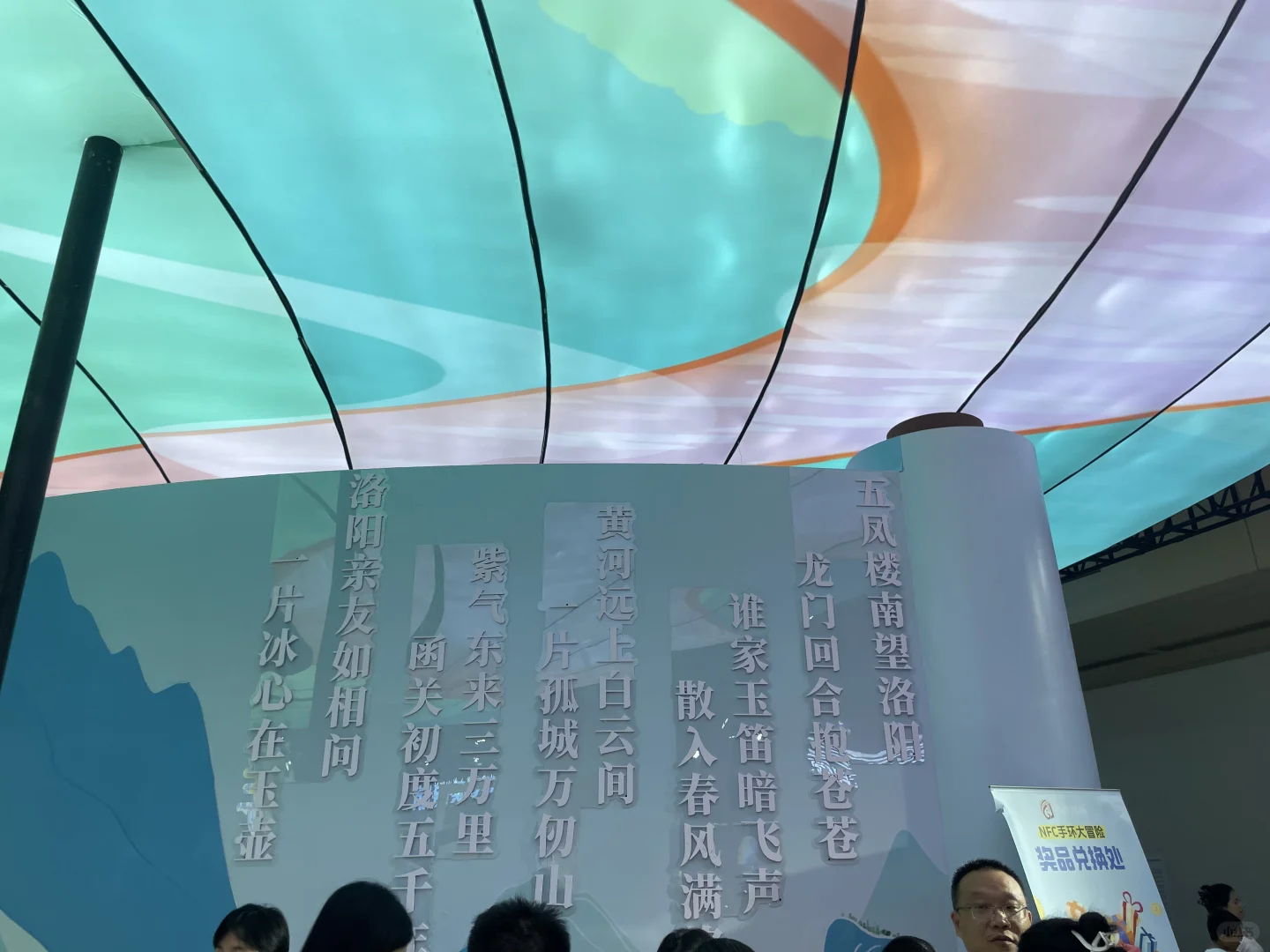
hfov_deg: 67.3
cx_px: 635
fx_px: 954
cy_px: 476
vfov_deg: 53.1
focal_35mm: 26
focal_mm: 4.2
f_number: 1.6
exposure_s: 1/356
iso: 32
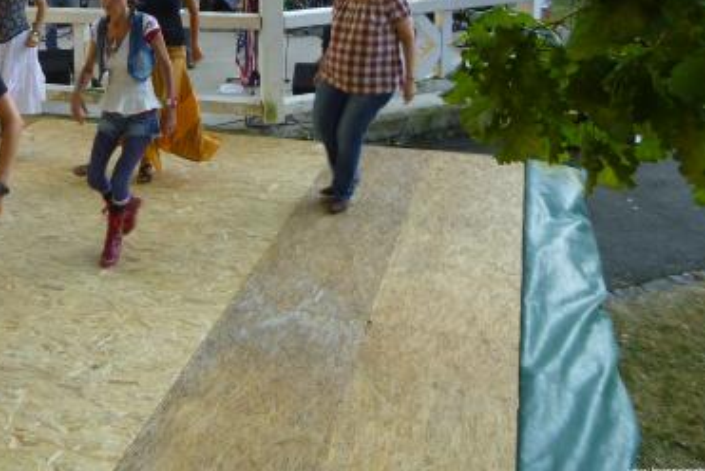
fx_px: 823
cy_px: 49
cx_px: 148
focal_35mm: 42
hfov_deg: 44.3
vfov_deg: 30.6
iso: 100
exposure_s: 1/100
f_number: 3.1
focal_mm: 4.5
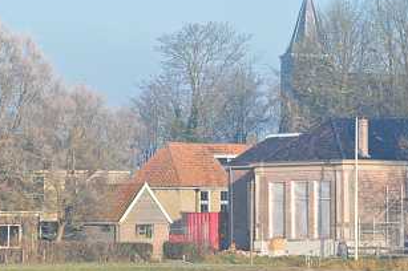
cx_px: 258
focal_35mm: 224
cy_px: 114
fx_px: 2536
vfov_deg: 6.1
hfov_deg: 9.2
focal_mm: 102
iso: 320
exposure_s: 1/250
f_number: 11
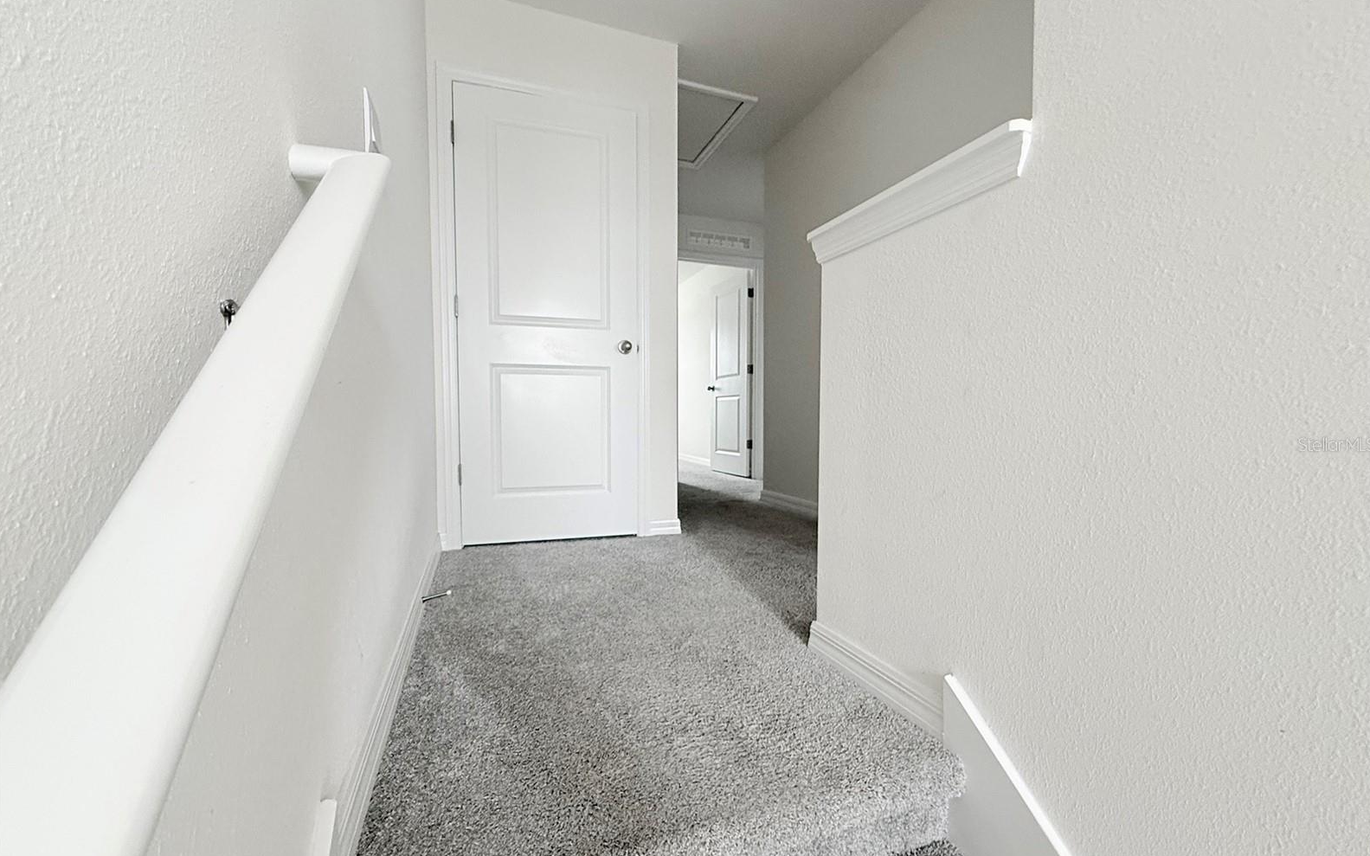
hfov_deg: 101.5
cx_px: 687
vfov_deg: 74.7
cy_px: 444
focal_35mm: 15
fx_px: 560
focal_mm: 2.22
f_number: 2.2
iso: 320
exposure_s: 1/62
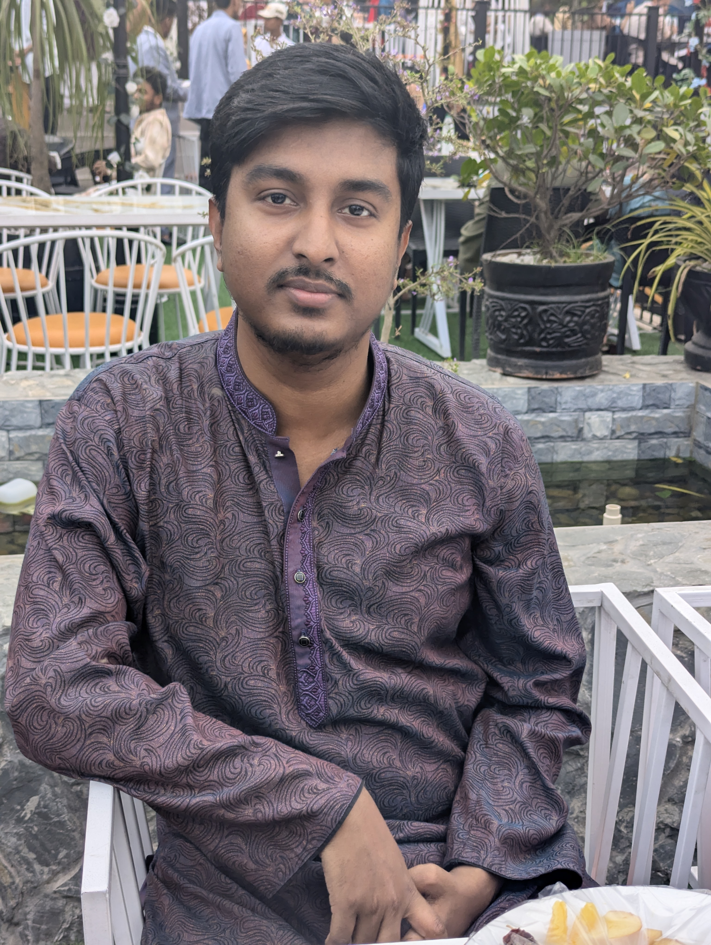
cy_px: 472
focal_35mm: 48
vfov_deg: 39.6
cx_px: 356
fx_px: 1311
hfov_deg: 30.3
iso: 58
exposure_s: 1/99.9
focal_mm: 6.81
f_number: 1.85
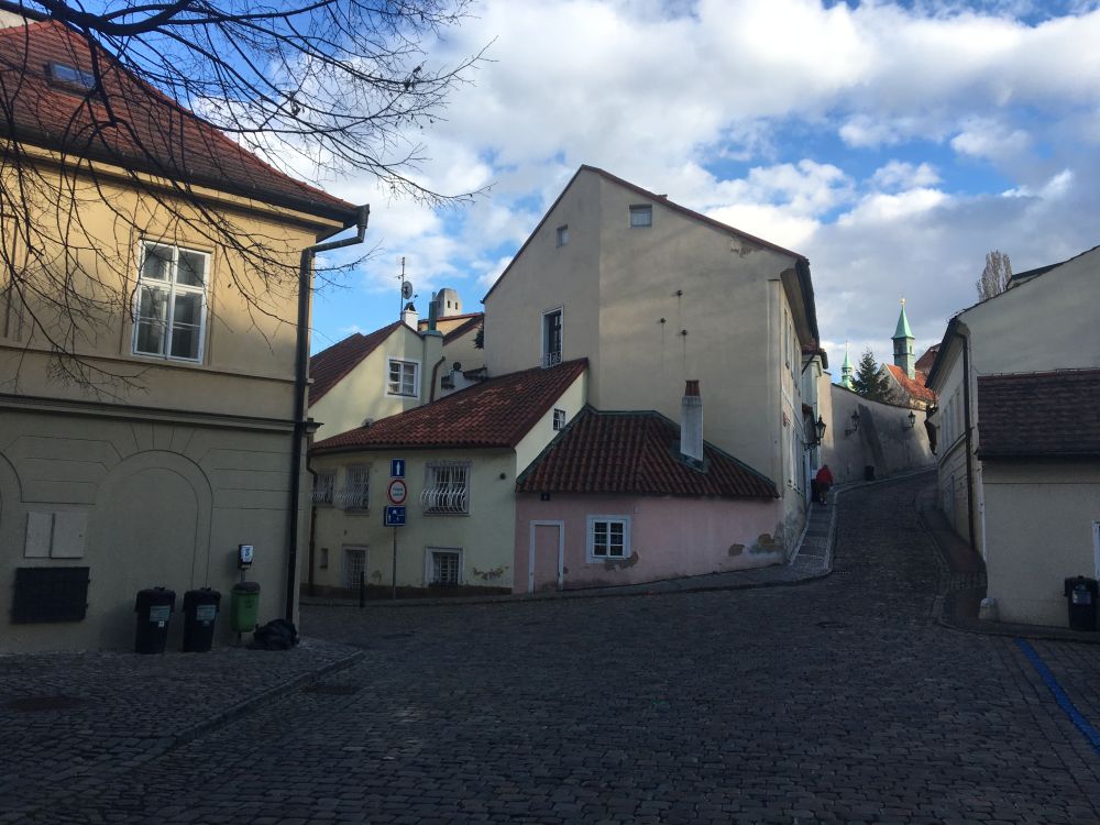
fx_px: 922
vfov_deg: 48.2
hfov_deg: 61.7
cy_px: 412
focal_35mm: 29
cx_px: 550
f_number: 2.2
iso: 25
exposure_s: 1/810
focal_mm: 4.15
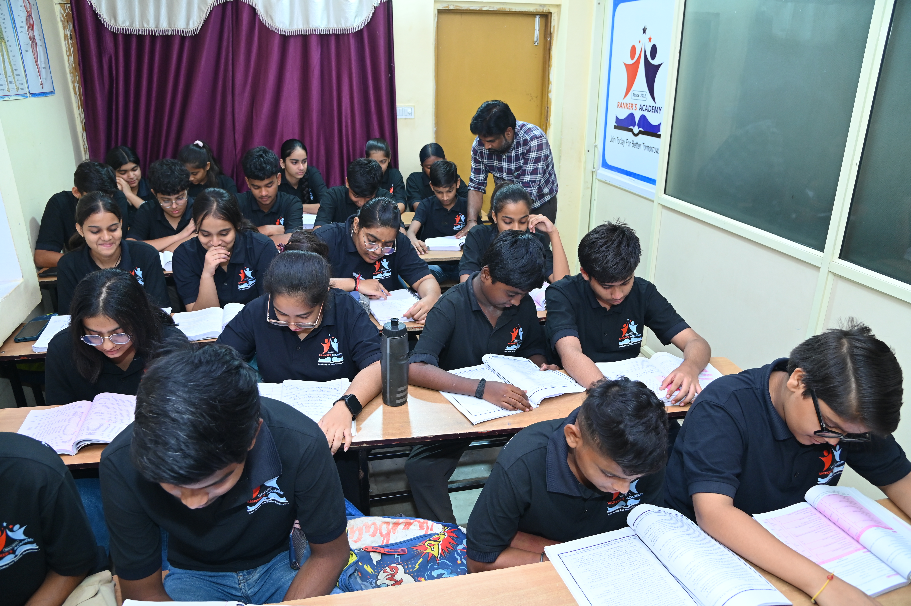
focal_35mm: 24
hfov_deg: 73.8
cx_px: 456
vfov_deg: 53.1
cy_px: 303
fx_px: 607
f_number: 5.6
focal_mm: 24
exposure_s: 1/125
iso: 1250
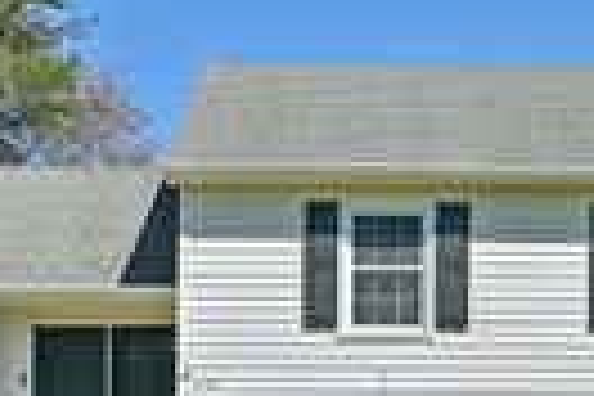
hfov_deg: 28.0
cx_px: 360
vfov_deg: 18.8
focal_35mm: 72
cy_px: 281
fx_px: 1188
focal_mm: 19
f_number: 8
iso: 100
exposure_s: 1/800
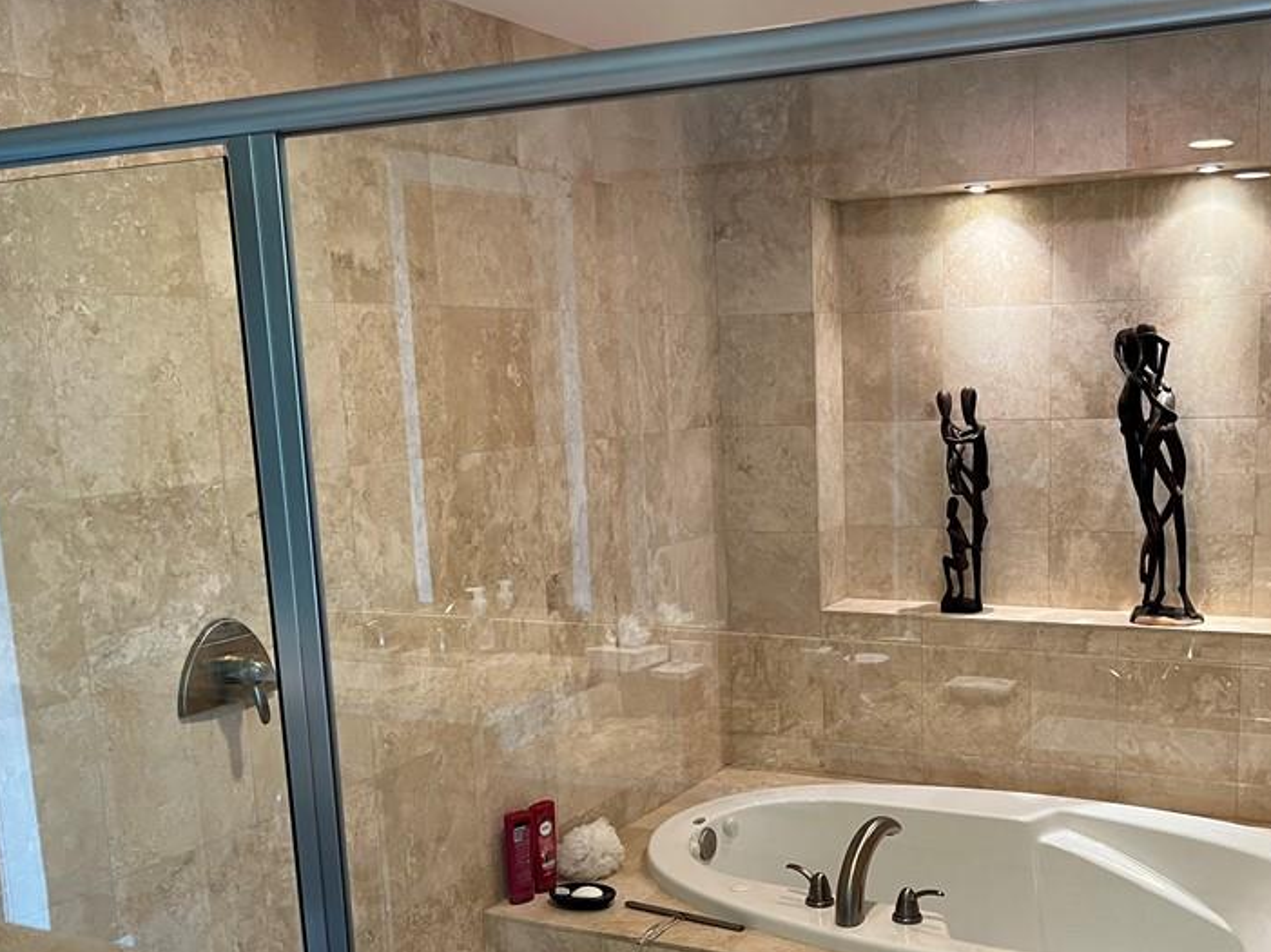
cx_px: 776
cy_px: 604
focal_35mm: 38
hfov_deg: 48.6
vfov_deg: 37.4
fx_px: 1395
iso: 100
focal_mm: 5.7
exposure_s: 1/60
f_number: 1.5
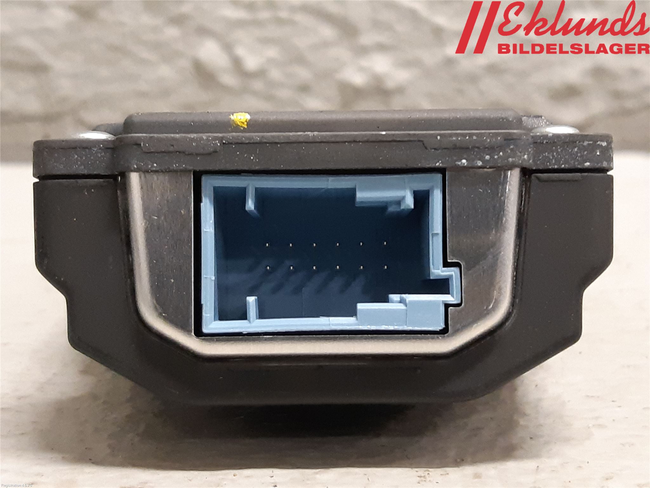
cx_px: 325
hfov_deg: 67.3
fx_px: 488
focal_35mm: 26
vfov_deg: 53.1
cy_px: 244
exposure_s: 1/33
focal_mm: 3.93
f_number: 1.7
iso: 250
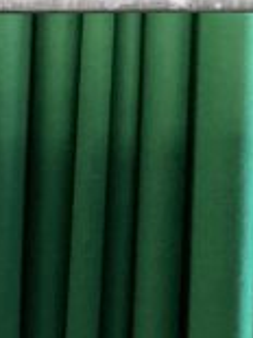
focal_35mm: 185
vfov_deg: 10.7
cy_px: 170
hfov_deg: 7.1
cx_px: -506
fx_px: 1805
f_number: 1.8
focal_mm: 3.99
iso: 250
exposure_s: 1/33
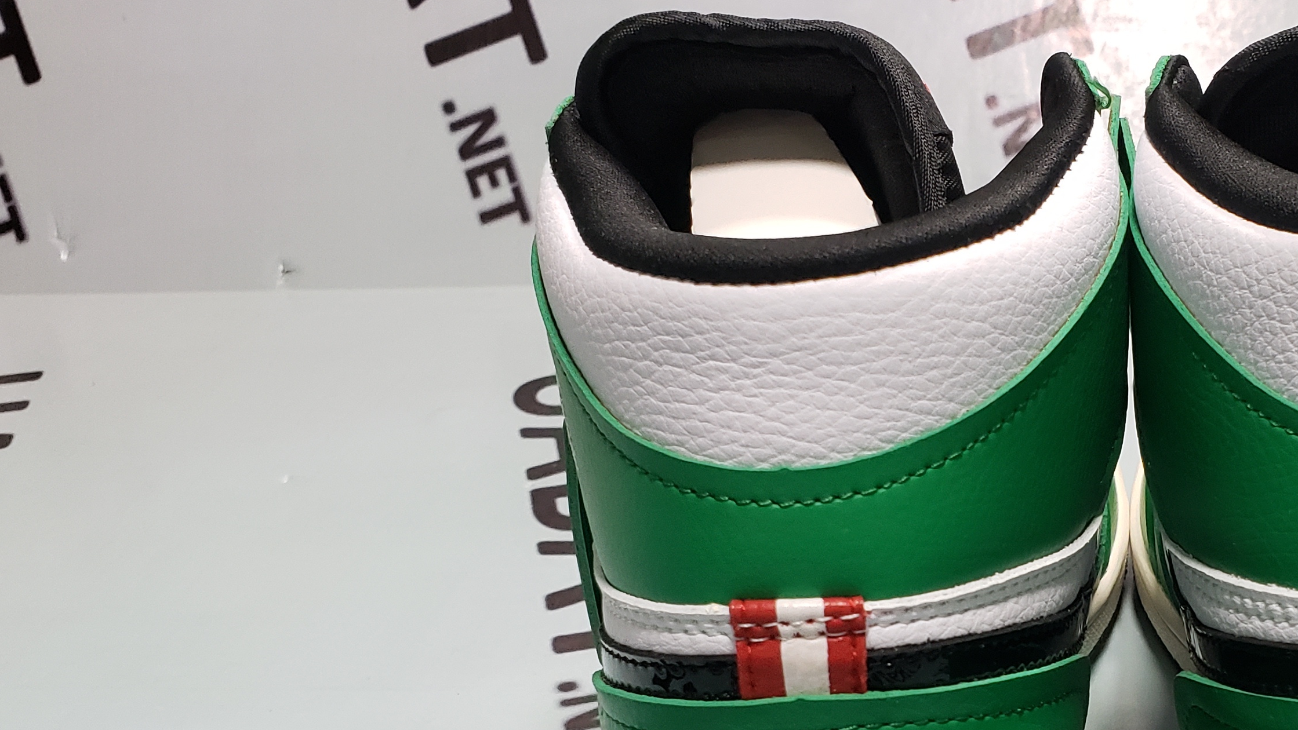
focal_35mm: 51
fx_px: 1755
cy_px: 671
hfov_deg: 39.0
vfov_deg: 22.9
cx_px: 1037
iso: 250
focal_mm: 4.3
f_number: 2.4
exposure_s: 1/100
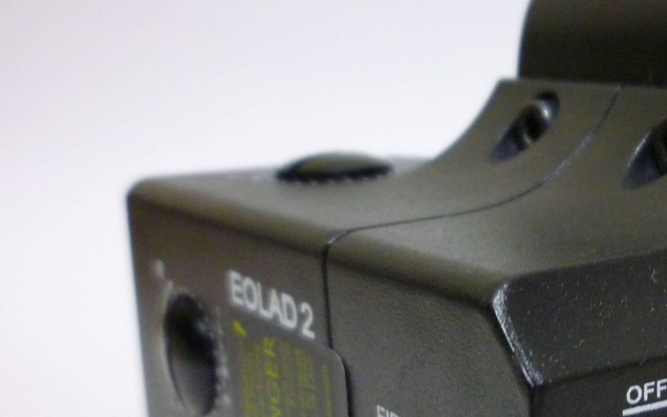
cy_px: 390
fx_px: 1181
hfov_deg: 29.2
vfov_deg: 19.6
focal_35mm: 65
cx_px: 685
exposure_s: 1/13
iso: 400
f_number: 3.3
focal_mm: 5.2
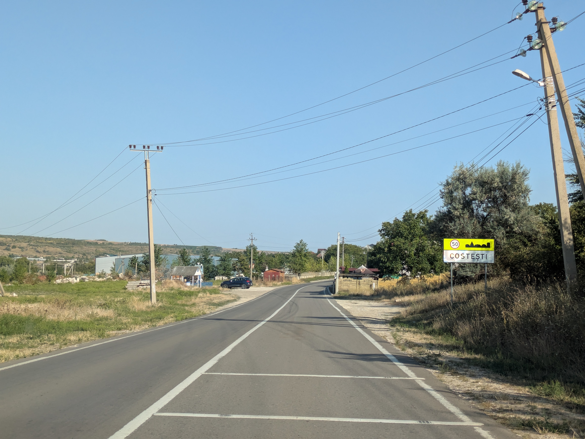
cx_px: 292
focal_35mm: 51
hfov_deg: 37.5
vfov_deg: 28.6
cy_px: 220
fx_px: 862
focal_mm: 5.43
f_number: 1.89
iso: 61
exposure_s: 1/1427
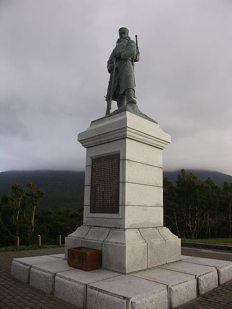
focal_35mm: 28
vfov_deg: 63.4
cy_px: 154
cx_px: 116
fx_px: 250
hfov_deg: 49.7
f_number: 4.5
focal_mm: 7.2
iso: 100
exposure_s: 1/160
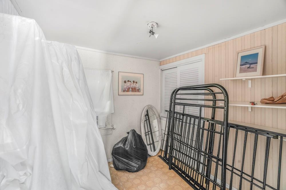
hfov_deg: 96.7
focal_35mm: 16
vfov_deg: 73.8
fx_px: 127
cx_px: 143
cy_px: 95
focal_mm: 16
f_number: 8
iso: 500
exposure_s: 1
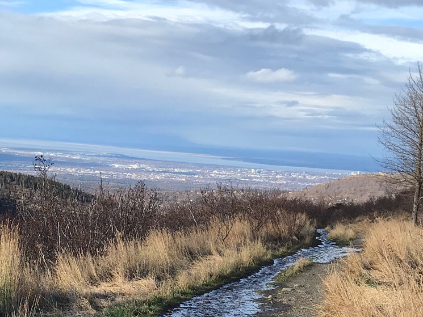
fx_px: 941
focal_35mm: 77
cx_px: 132
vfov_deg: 18.9
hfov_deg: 25.2
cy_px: 261
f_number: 1.8
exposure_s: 1/1808
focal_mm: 3.99
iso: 20
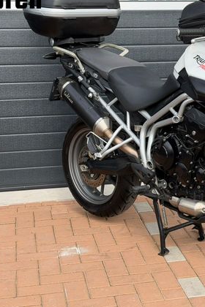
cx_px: 182
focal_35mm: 76
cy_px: 135
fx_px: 649
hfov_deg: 17.7
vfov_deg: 26.6
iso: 80
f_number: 1.78
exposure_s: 1/1403
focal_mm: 6.76
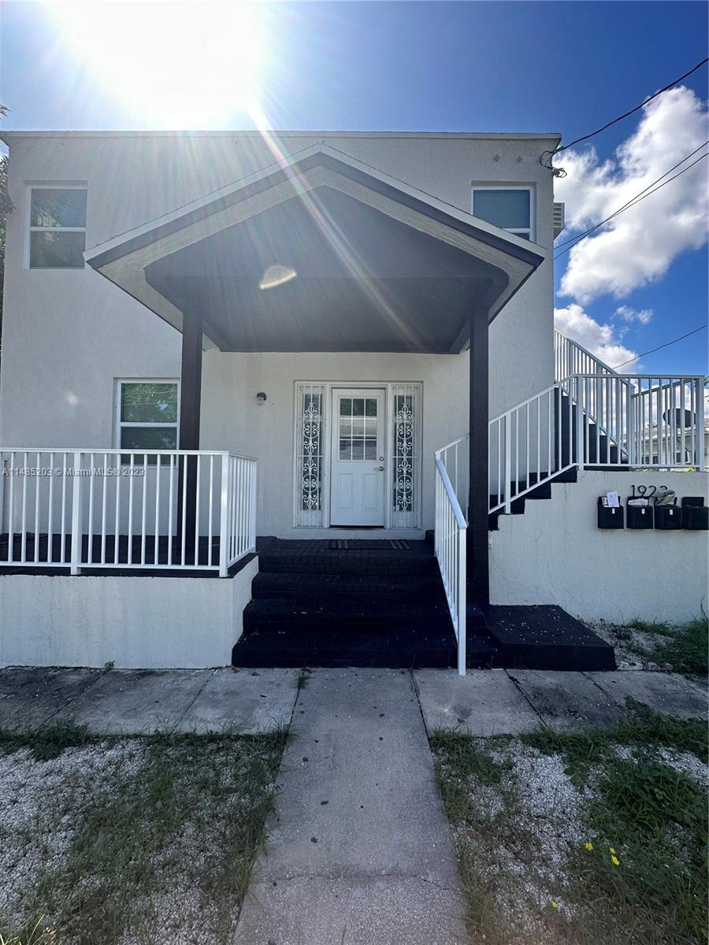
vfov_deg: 102.1
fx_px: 382
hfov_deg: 85.7
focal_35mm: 14
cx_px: 354
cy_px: 472
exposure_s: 1/734
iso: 40
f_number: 2.2
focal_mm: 2.22
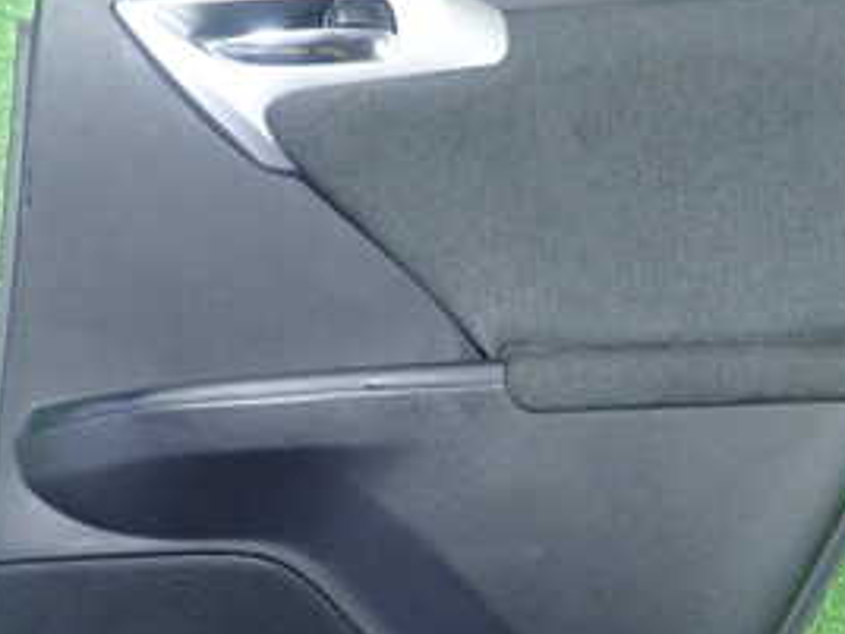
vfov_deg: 26.0
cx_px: 473
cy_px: 416
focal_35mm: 56
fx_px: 1367
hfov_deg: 34.3
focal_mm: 4.5
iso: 400
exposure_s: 1/30
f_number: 2
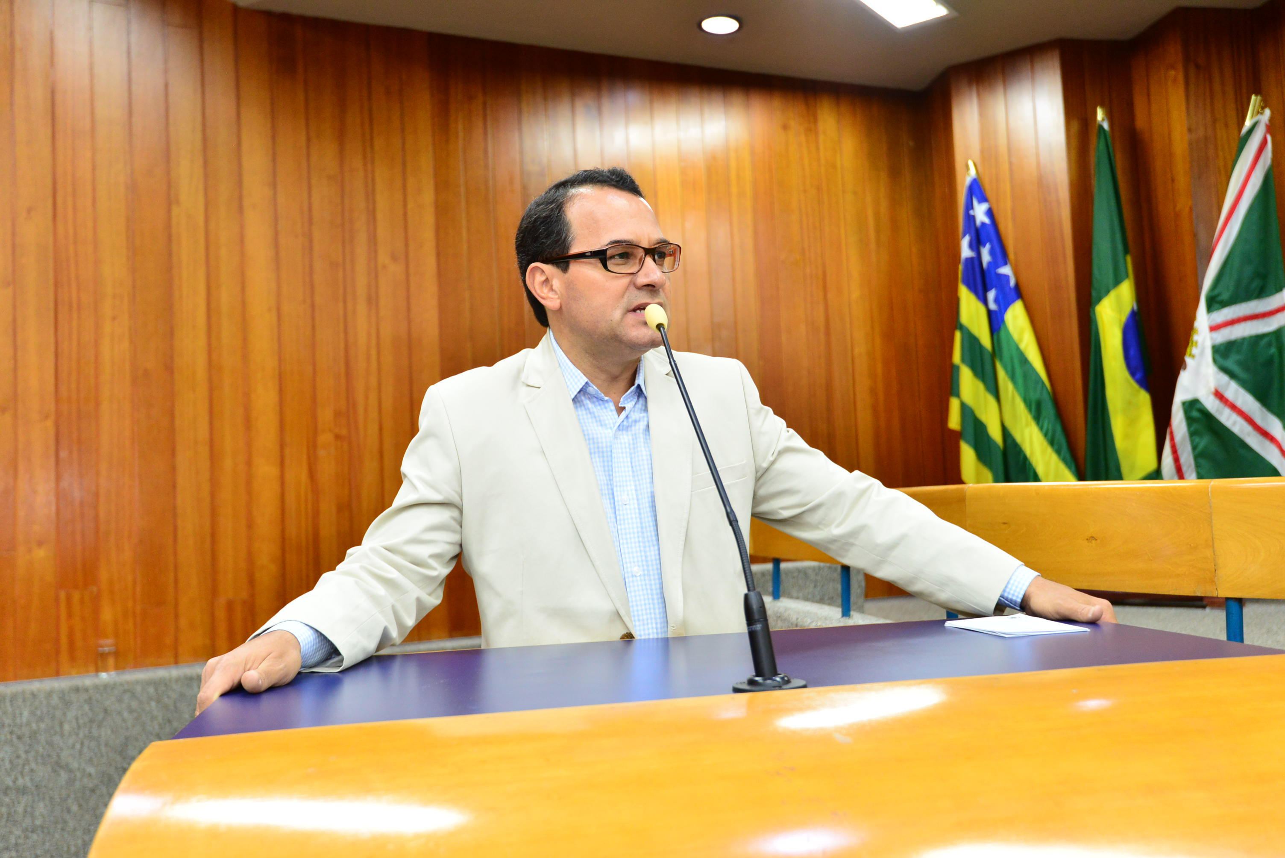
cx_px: 642
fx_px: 1250
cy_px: 429
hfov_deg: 54.4
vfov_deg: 37.9
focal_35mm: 35
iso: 2000
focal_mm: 35
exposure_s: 1/60
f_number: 4
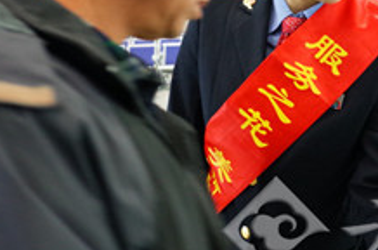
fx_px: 555
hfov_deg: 37.3
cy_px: 99
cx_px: 244
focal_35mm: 53
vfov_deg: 25.3
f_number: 2.8
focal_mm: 13.7
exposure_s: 1/40
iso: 1100
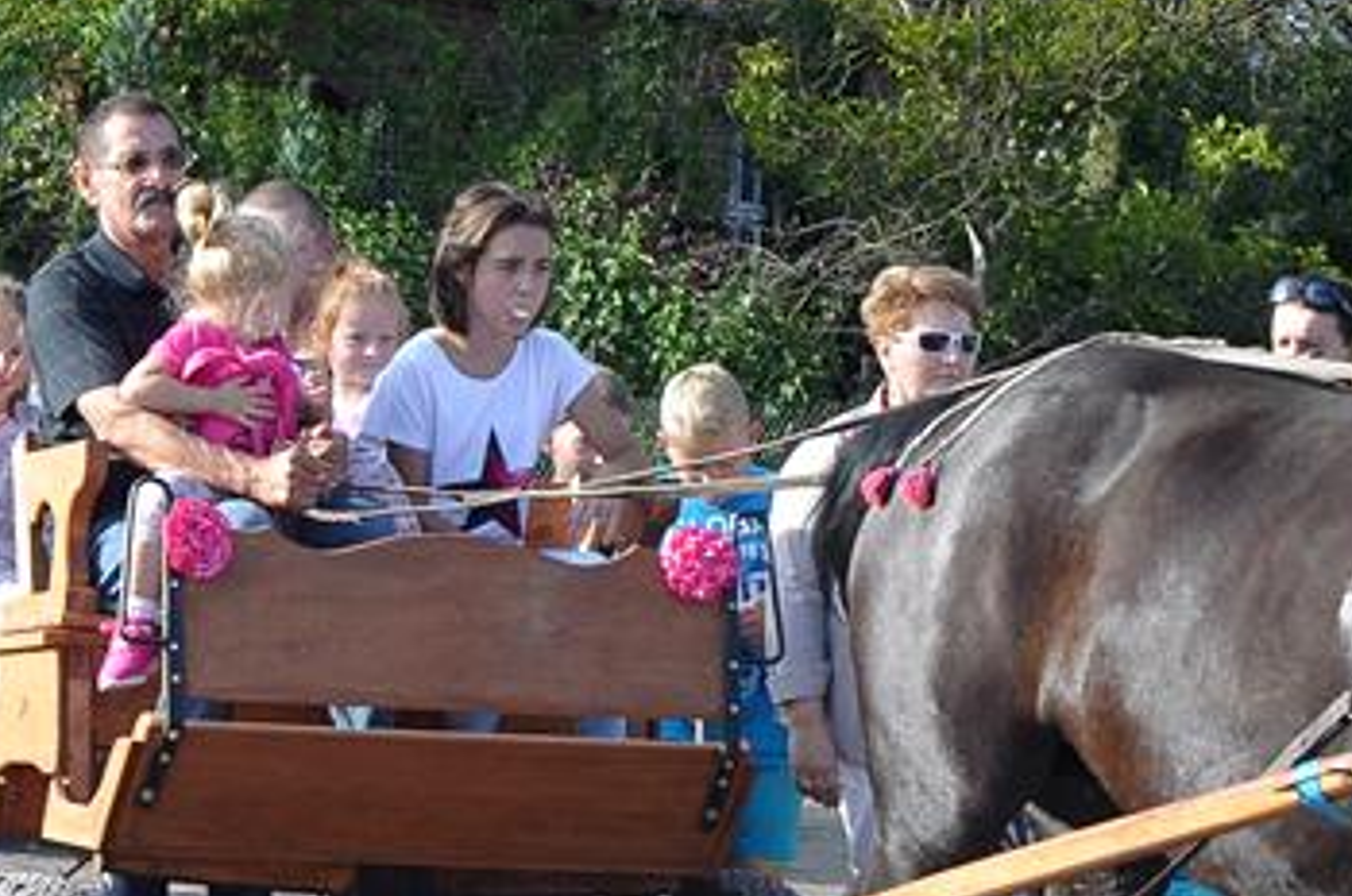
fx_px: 6560
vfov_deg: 7.8
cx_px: 985
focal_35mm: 175
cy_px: 662
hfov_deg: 11.7
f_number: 10
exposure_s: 1/400
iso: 800
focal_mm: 48
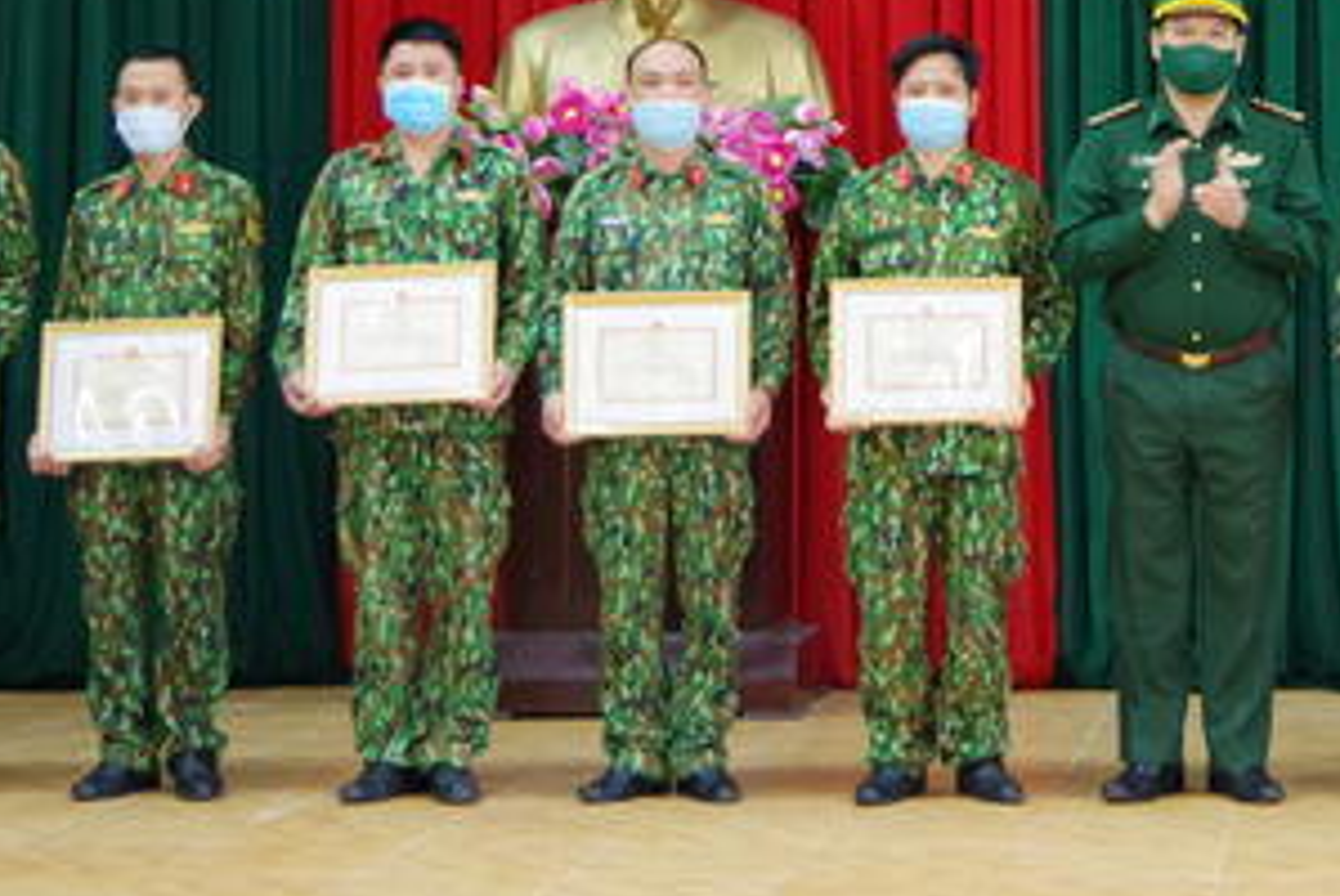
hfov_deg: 22.6
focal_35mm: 88
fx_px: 3279
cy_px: 56
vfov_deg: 15.4
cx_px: 1183
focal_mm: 21
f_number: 4
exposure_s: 1/25
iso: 1600
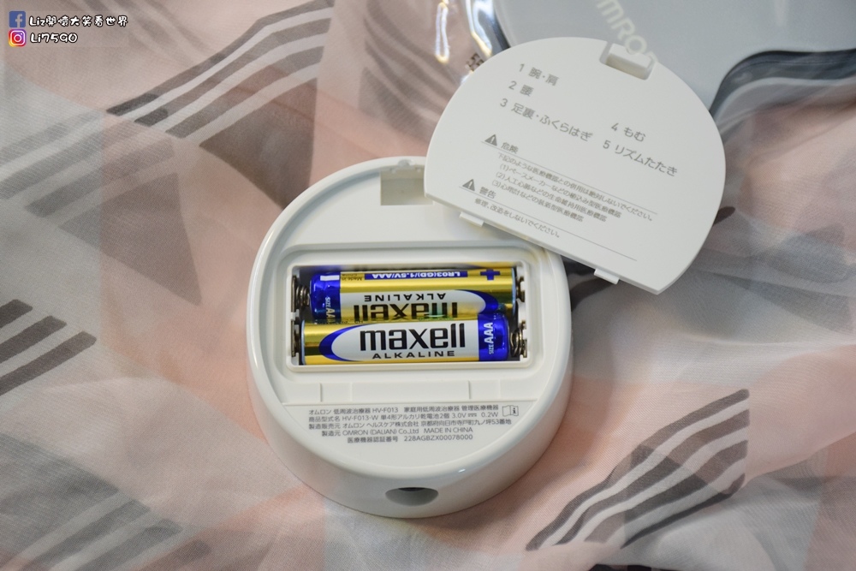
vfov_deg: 15.2
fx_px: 2140
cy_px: 286
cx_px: 428
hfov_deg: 22.6
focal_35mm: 90
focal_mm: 60
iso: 1600
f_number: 5
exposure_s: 1/320
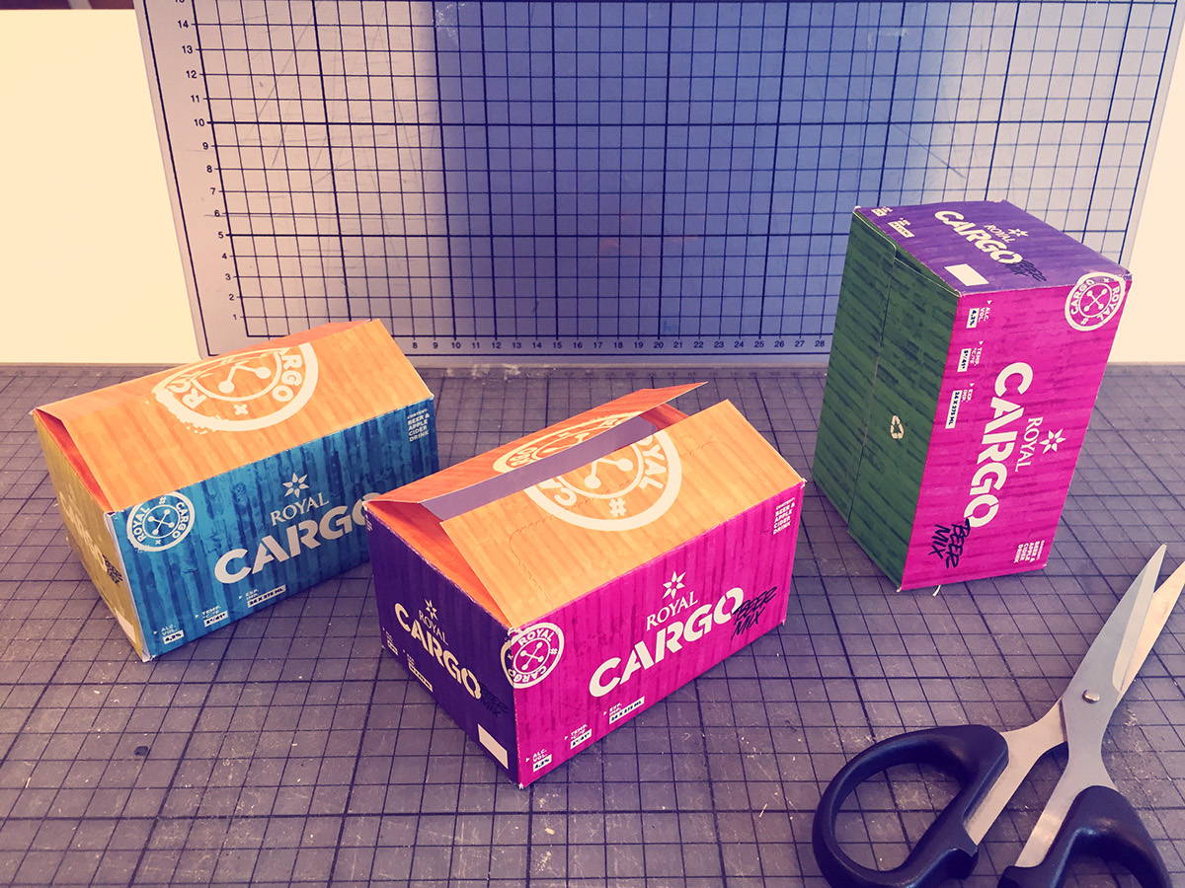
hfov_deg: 61.7
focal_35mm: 29
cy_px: 444
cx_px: 592
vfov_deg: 48.2
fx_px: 993
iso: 32
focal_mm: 4.15
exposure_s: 1/30
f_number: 2.2
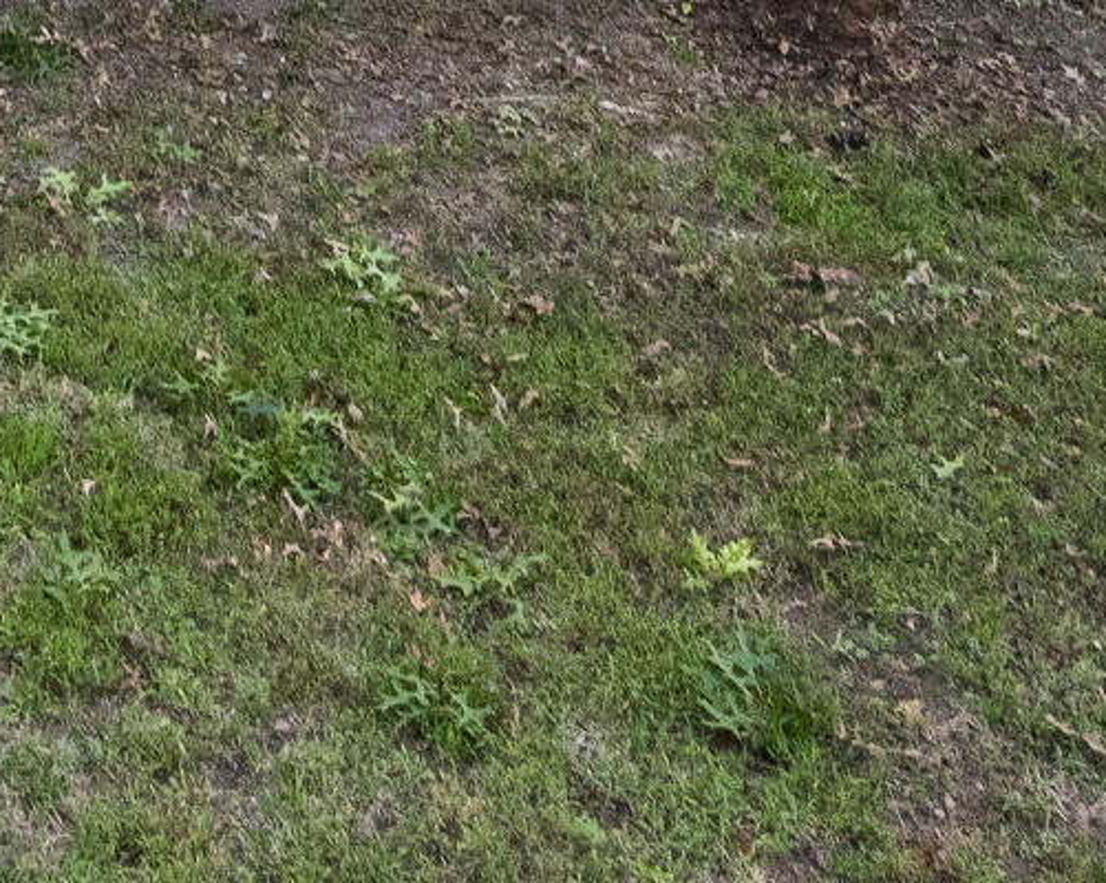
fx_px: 2944
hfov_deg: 19.8
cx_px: -267
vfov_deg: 14.1
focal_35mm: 90
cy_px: -936
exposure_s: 1/100
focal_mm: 16
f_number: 9
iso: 1600
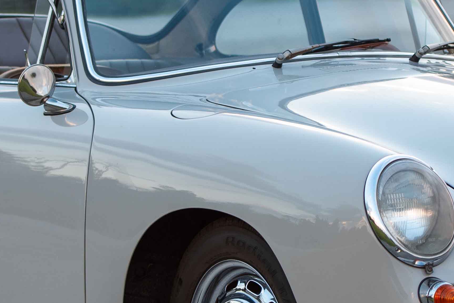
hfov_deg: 8.4
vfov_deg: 5.6
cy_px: 148
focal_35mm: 245
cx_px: 303
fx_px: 3090
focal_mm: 70
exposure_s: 1/60
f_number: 3.5
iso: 160
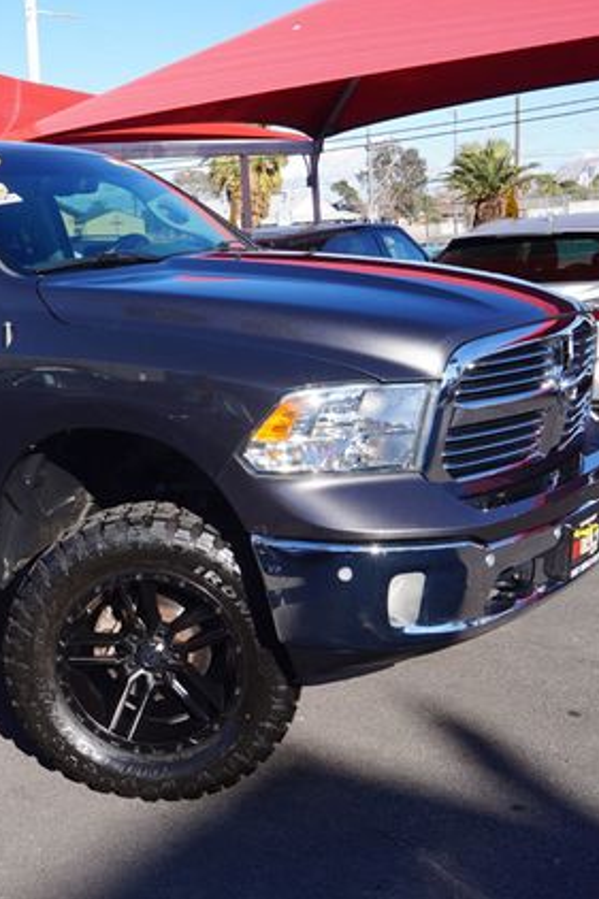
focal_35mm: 48
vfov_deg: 41.3
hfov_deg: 26.8
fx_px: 1193
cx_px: 19
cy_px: 450
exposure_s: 1/80
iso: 100
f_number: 11
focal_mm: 21
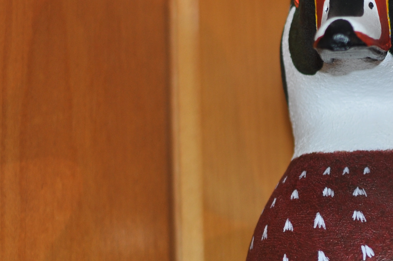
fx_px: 1662
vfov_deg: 9.0
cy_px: 225
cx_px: 512
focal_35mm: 152
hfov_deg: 13.0
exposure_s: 1/60
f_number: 2.8
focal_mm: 35
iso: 220
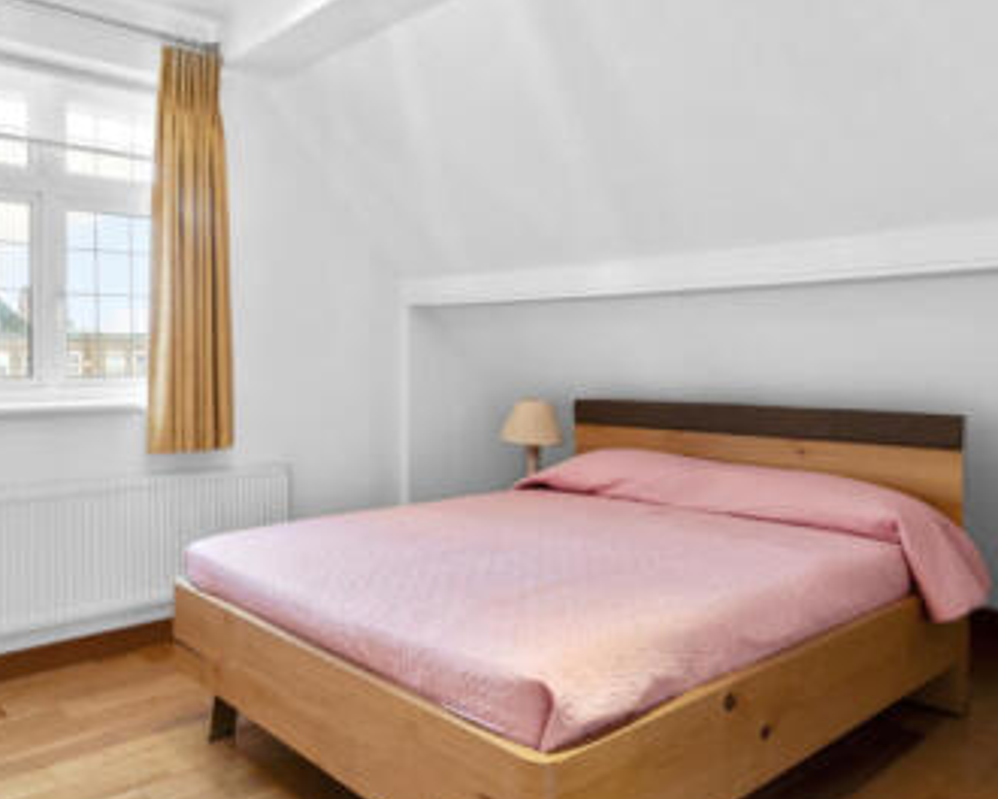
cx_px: 321
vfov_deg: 51.5
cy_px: 363
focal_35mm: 28
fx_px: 827
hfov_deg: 60.5
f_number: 16
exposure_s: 2
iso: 200
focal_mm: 15
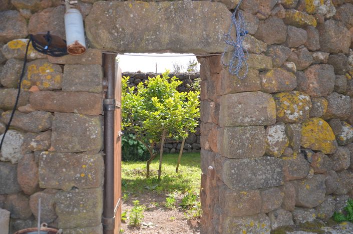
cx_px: 176
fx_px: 352
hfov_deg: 53.2
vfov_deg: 36.7
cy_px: 117
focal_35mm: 36
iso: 100
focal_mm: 24
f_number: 4.5
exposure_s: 1/200
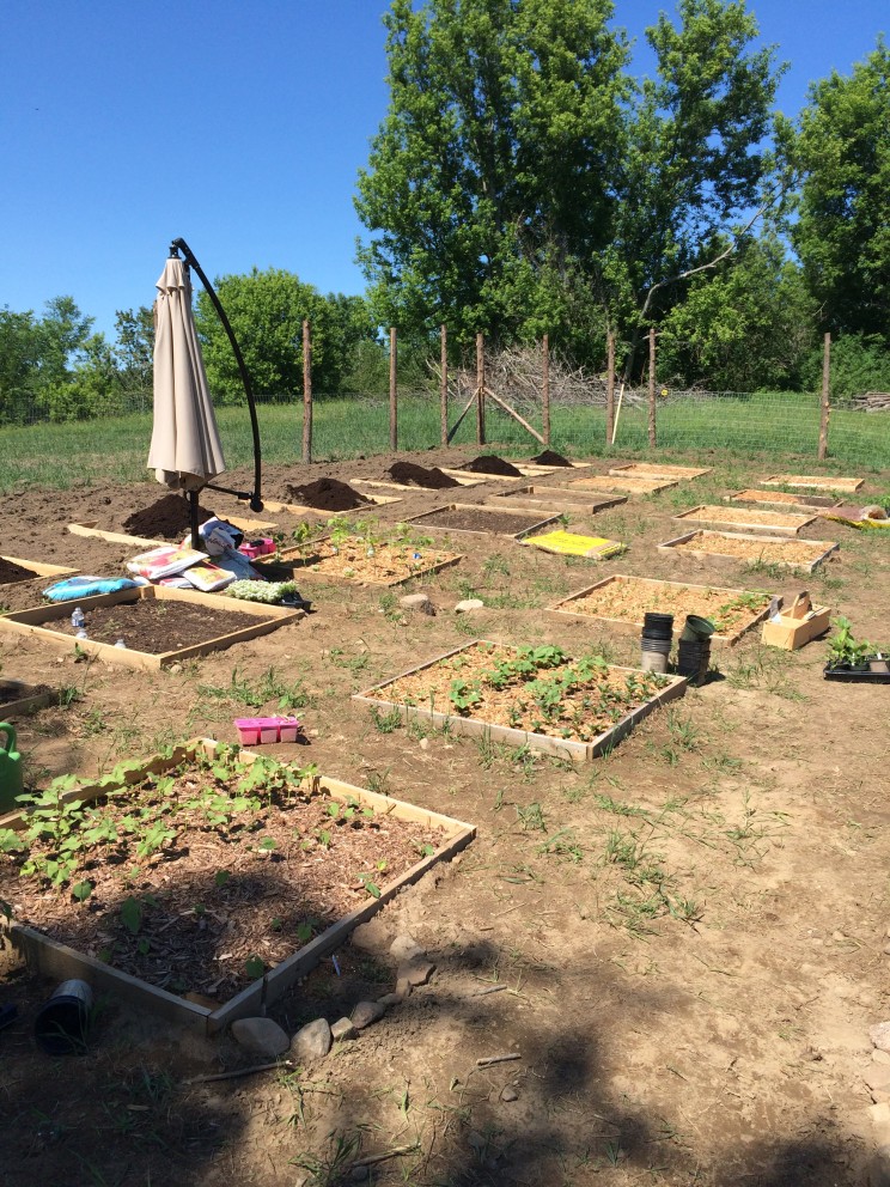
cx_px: 445
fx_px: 994
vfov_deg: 61.7
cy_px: 594
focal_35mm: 29
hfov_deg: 48.2
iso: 32
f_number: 2.2
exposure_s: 1/1786
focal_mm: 4.15
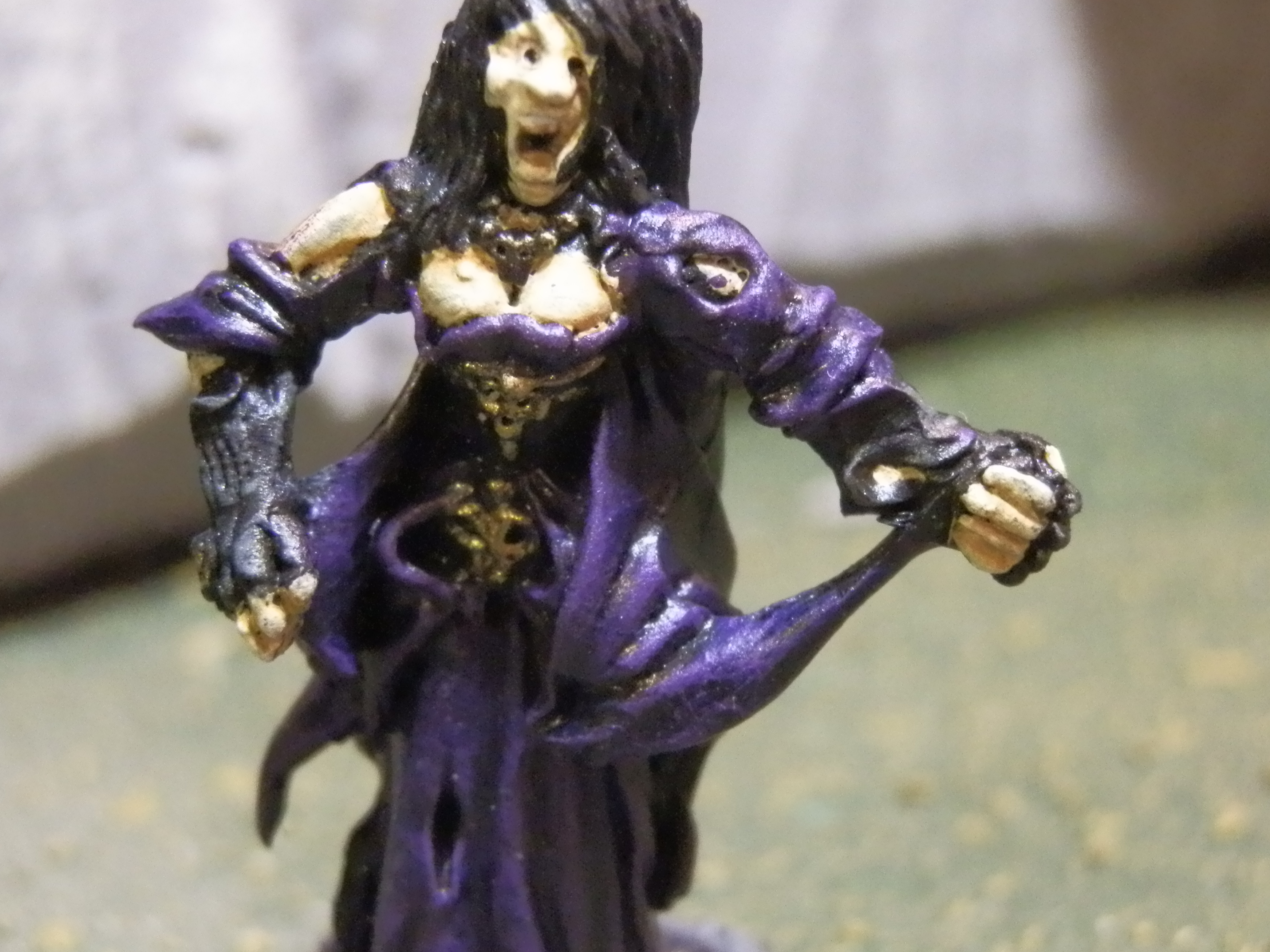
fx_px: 2752
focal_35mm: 75
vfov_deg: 19.6
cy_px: 469
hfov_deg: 26.0
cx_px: 663
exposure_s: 1/30
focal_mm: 10.99
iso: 800
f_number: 3.7
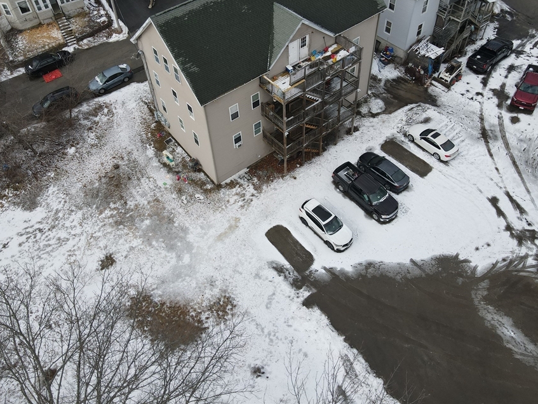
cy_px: 161
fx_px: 451
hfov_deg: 61.6
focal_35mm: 29
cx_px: 250
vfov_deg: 48.0
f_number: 2.8
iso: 100
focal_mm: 4.5
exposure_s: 1/500
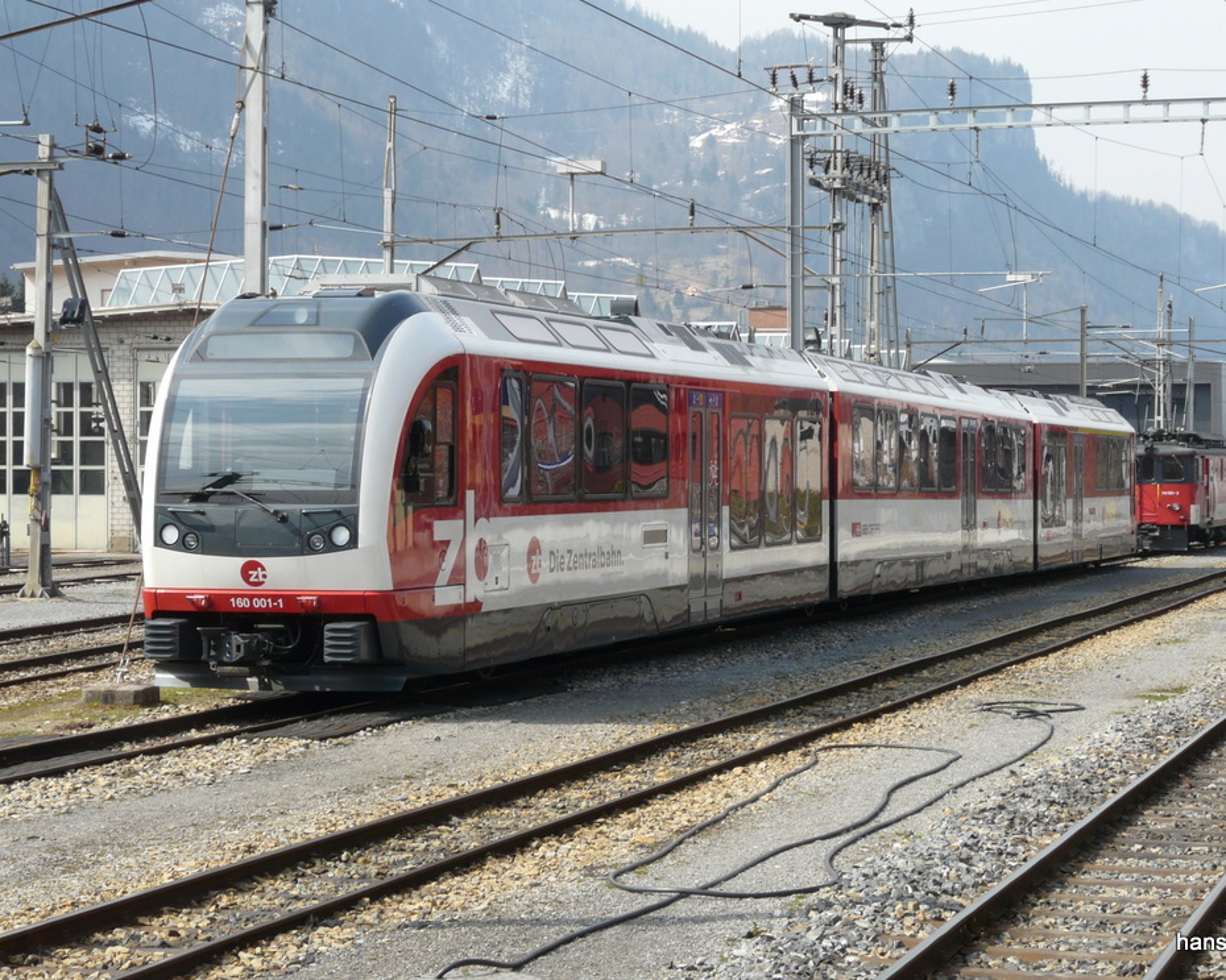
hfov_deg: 22.5
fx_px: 3084
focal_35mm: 85
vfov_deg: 18.1
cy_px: 487
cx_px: 625
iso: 100
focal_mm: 13.3
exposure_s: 1/320
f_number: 5.6
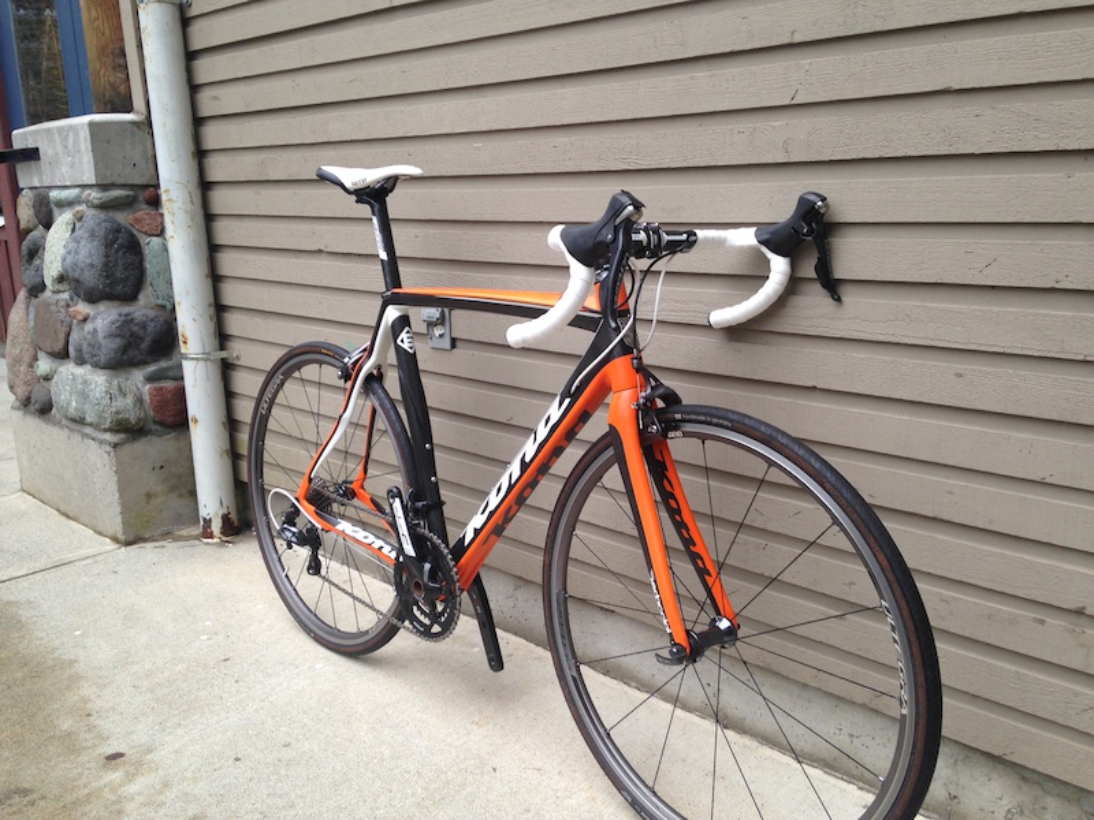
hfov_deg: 55.4
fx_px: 1043
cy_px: 410
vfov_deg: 42.9
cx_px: 547
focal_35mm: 33
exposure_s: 1/60
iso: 50
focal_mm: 4.12
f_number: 2.4
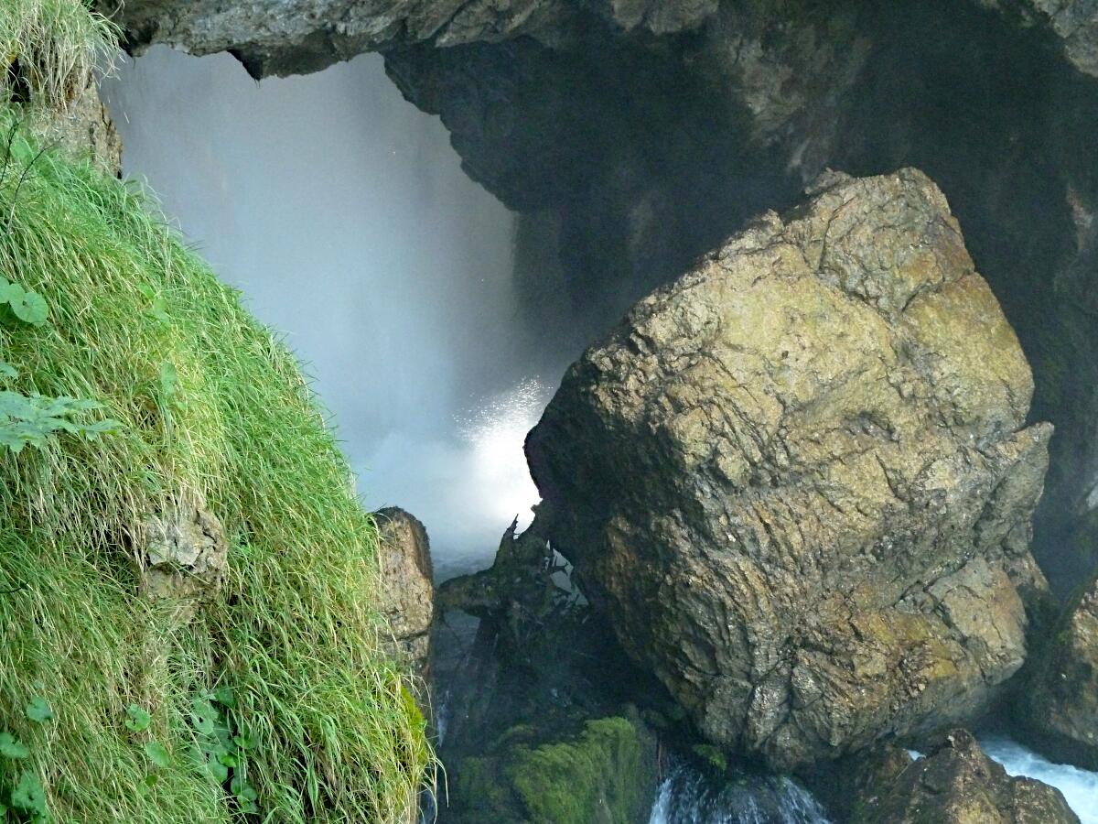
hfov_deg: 20.4
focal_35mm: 96
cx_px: 549
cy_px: 412
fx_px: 3045
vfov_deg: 15.4
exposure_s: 1/100
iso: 640
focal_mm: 15.8
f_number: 4.3
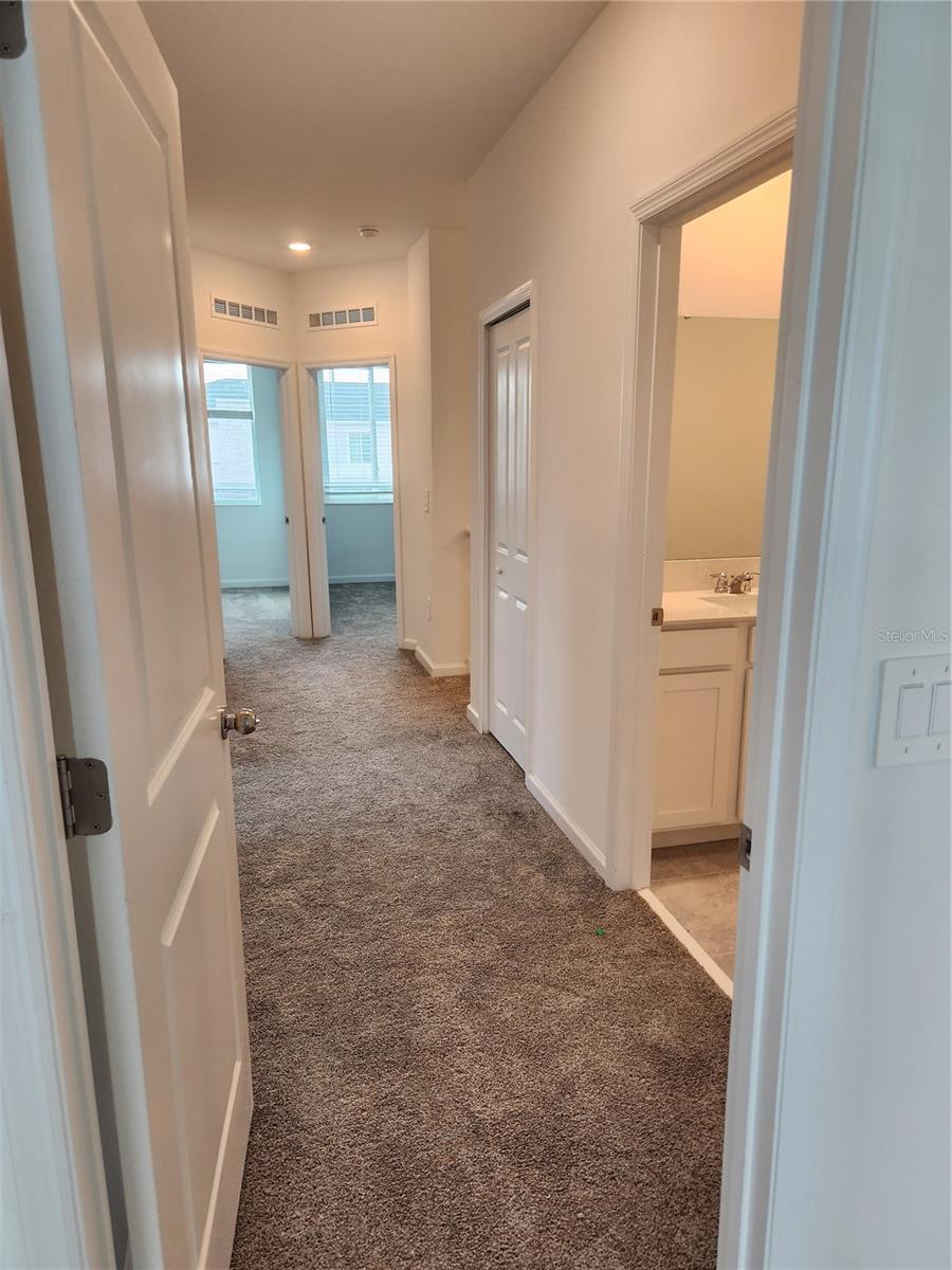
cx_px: 476
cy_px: 635
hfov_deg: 58.9
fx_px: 843
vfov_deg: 73.9
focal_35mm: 23
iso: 125
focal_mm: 5.4
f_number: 1.8
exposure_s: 1/120
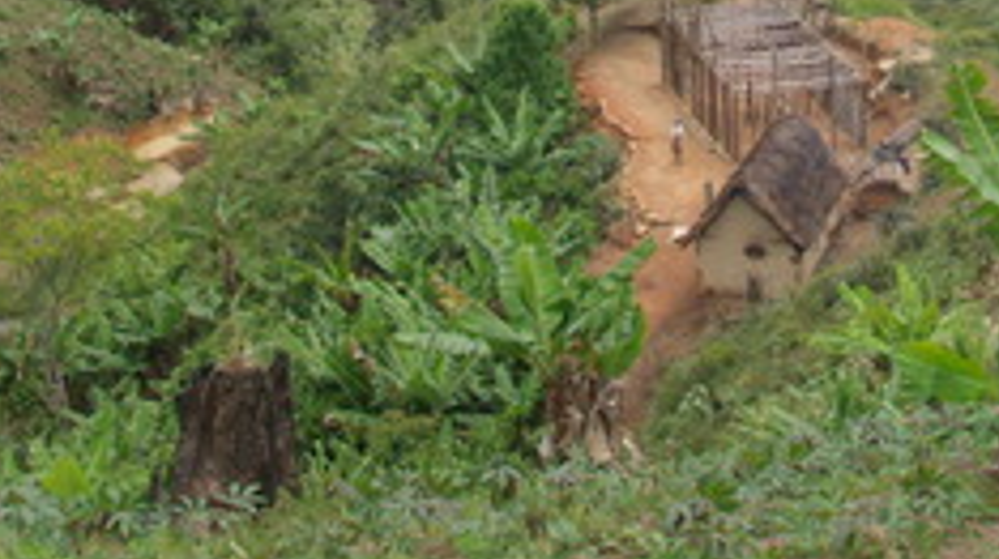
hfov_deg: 23.5
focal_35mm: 90
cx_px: 675
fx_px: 2393
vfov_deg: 12.6
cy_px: -292
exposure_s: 1/90
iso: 100
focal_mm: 21
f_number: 5.6
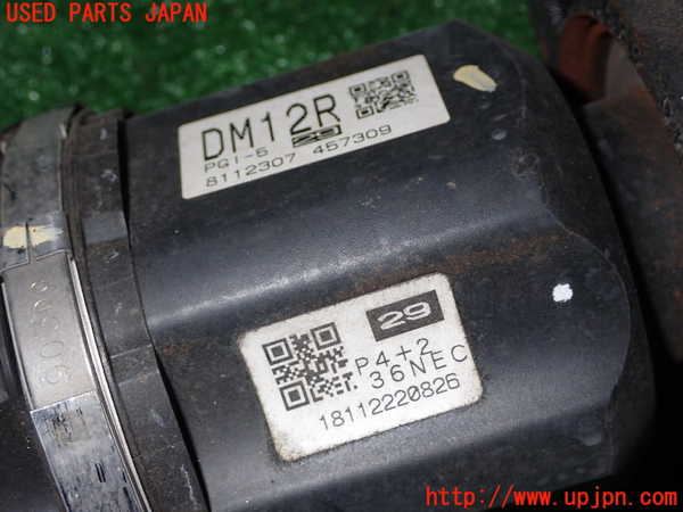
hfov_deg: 35.5
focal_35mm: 54
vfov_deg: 27.0
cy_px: 256
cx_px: 342
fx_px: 1065
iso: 200
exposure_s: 1/50
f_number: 10
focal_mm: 9.65
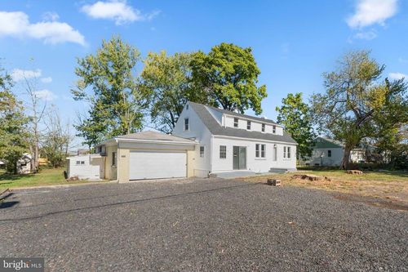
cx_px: 204
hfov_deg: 96.8
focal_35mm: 16
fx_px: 181
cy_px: 136
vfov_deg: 73.7
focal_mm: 16
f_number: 8
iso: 400
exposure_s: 1/640
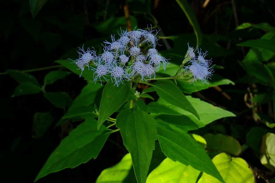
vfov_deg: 27.5
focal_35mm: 49
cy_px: 98
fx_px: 374
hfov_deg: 40.3
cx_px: 138
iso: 200
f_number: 4.5
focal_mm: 8.4
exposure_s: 1/100
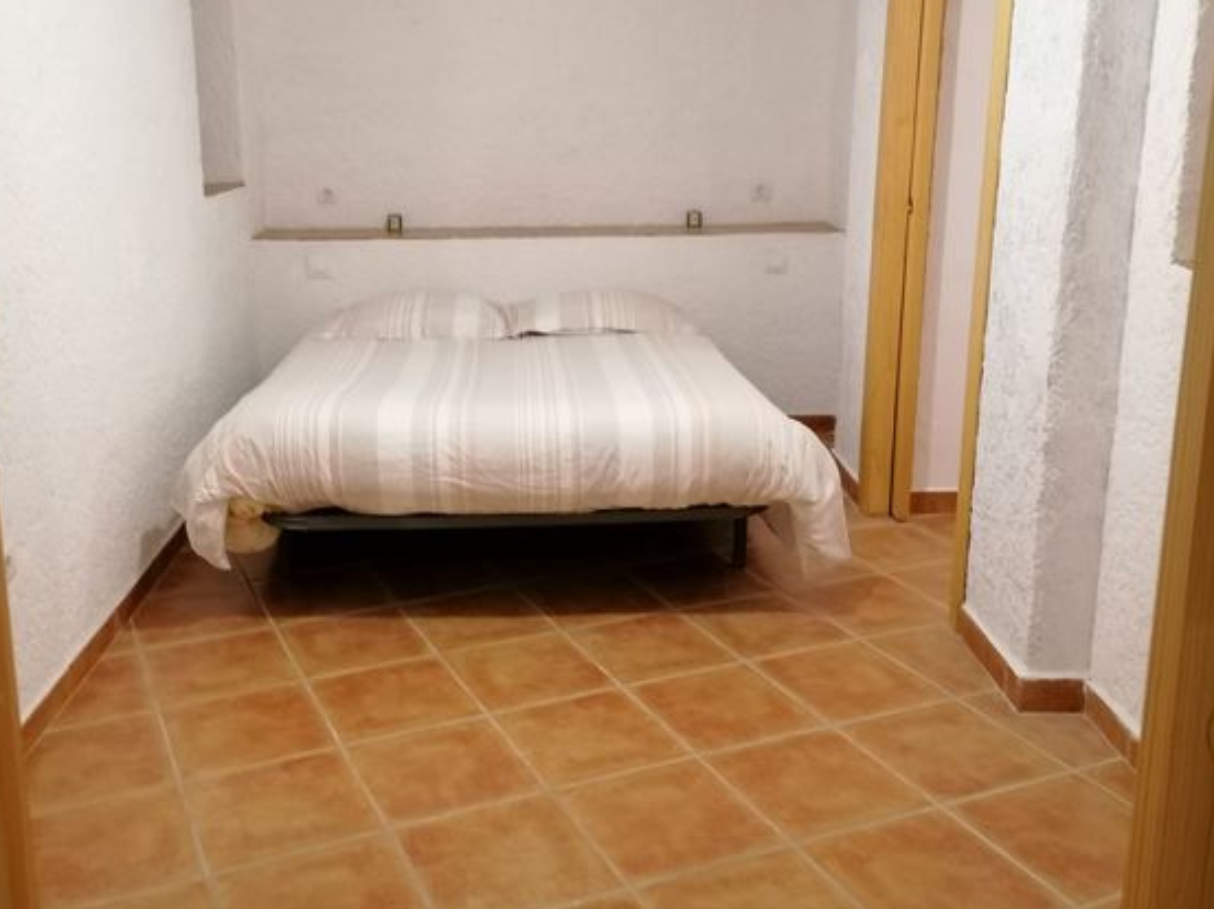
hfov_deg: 49.9
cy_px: 380
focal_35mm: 37
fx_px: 1297
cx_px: 502
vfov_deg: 38.5
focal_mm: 4.75
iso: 400
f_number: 1.8
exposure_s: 1/25
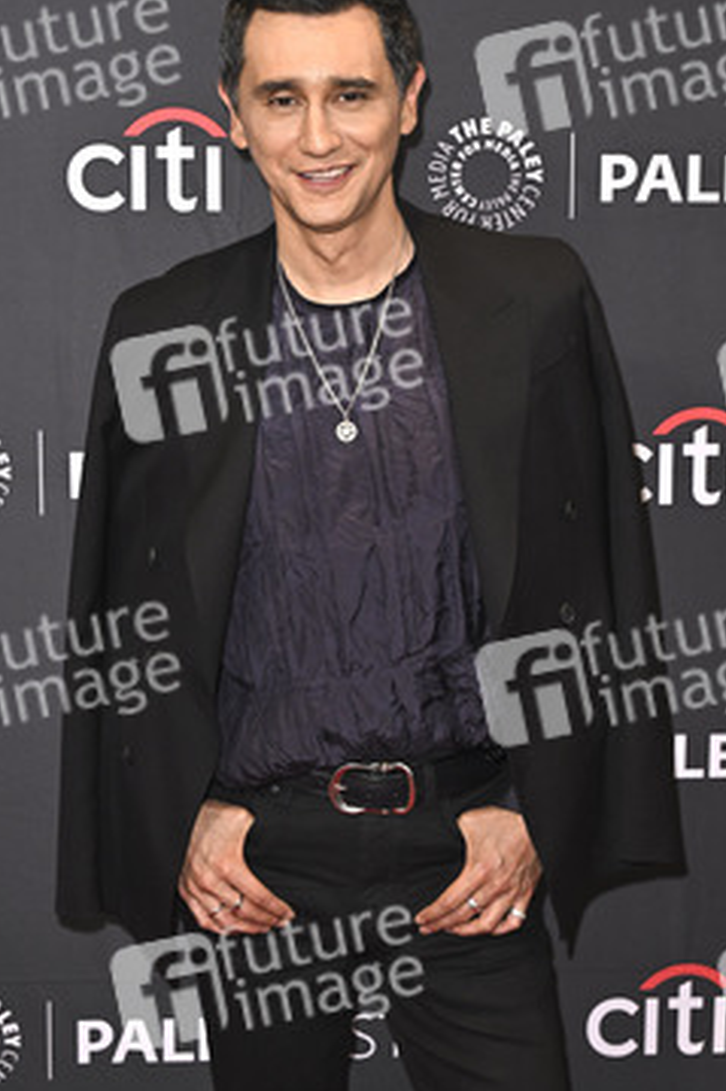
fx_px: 2089
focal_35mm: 69
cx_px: 355
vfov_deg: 29.3
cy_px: 523
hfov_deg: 19.7
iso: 2500
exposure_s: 1/320
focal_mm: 62
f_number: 5.6
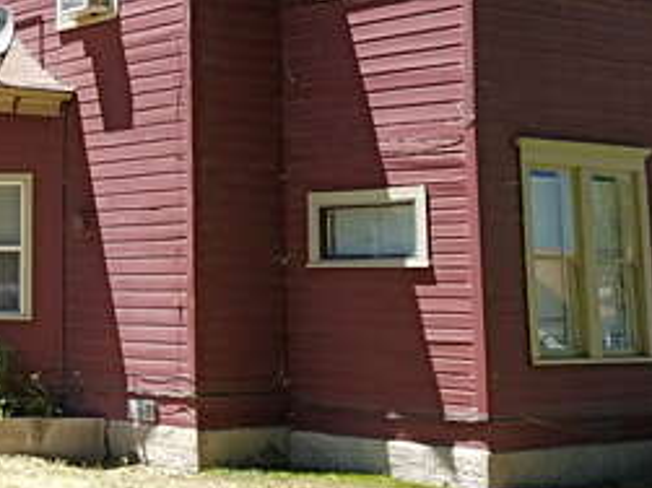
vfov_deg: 17.5
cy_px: 49
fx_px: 1563
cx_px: 21
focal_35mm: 83
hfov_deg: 22.8
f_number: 1.7
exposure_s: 1/814
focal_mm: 4.2
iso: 50
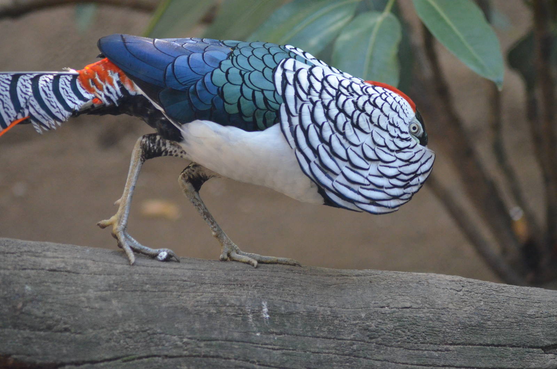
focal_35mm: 278
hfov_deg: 7.4
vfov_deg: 4.9
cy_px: 184
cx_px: 278
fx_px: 4285
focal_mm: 185
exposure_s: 1/250
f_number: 4.5
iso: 3200
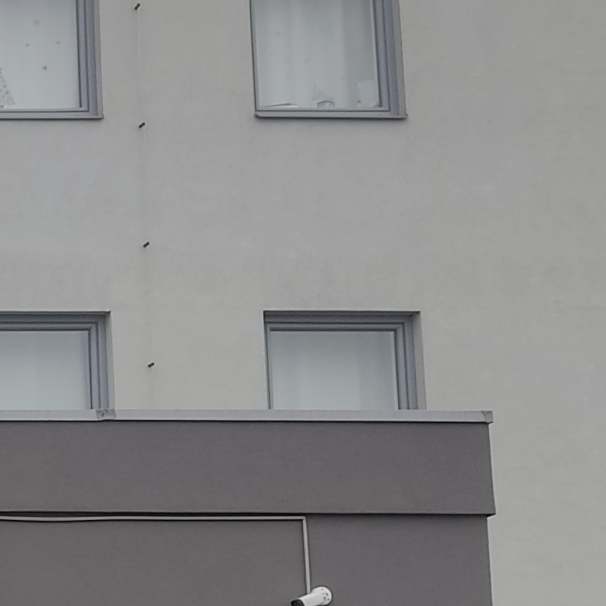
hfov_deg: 14.0
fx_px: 2099
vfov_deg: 16.2
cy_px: 554
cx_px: -591
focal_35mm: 106
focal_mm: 4.74
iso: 145
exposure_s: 1/100
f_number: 1.79
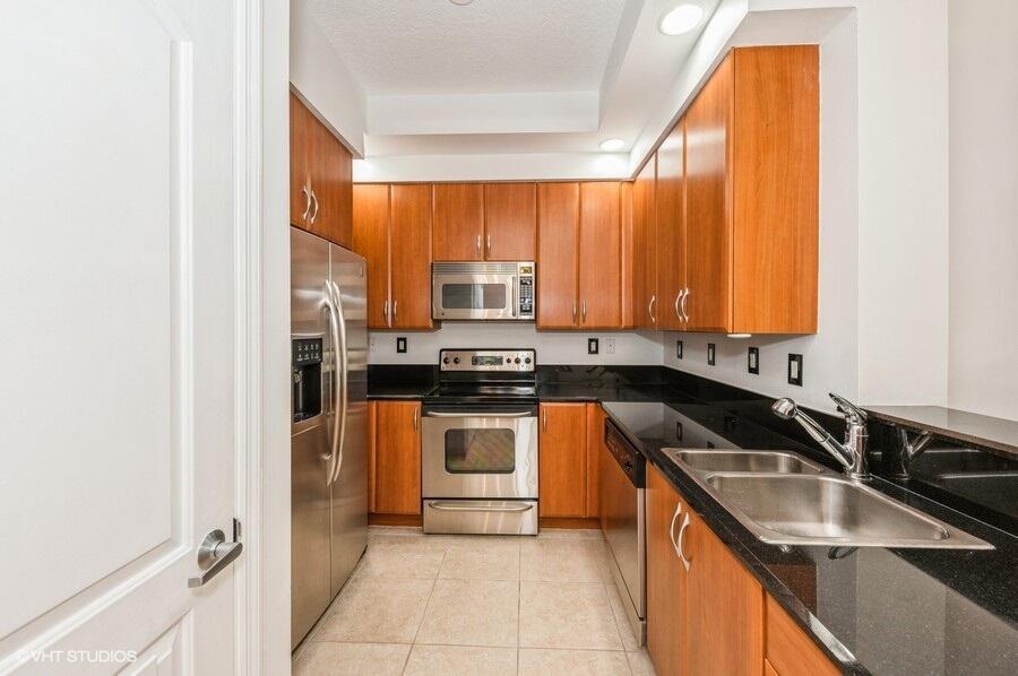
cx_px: 509
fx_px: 395
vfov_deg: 81.1
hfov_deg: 104.3
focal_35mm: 14
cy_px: 338
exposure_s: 1/6
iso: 160
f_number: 8
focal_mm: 14
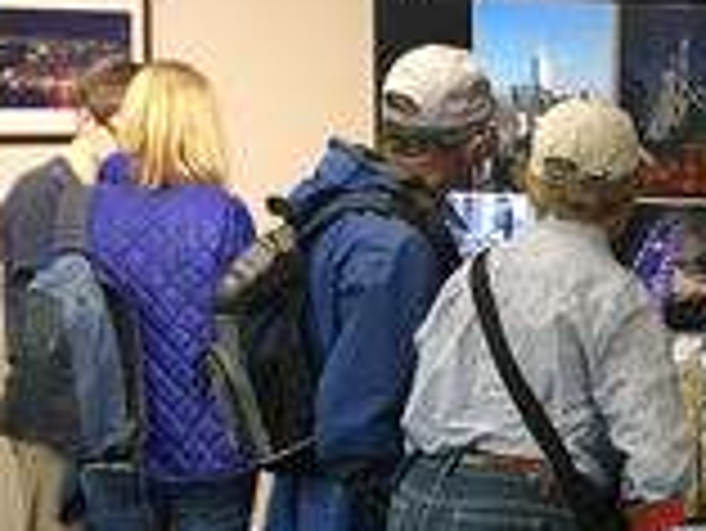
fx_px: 2266
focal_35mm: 111
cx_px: 953
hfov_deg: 16.6
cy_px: 477
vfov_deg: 13.2
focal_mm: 4.15
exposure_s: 1/17
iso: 50
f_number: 2.2
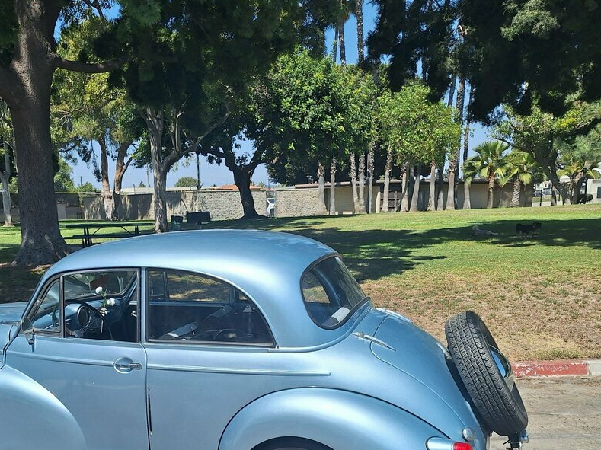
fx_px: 607
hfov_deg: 52.0
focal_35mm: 35
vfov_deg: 39.5
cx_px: 216
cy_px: 341
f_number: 1.8
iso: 40
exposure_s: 1/3546
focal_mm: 5.54
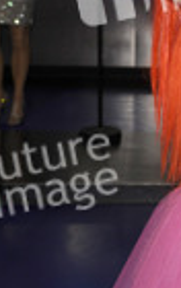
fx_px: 959
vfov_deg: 17.0
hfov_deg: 10.5
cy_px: 80
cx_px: 237
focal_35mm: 122
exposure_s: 1/100
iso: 800
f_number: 5.6
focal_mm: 42
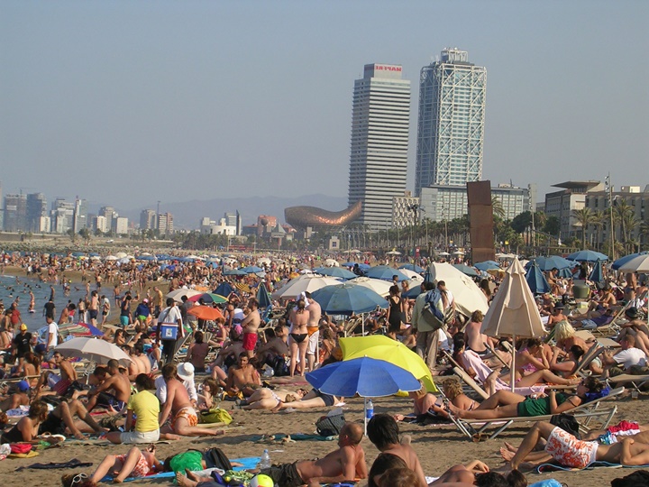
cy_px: 244
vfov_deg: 12.9
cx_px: 324
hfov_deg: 17.1
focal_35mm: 115
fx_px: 2156
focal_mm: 17.4
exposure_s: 1/473
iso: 50
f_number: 4.9
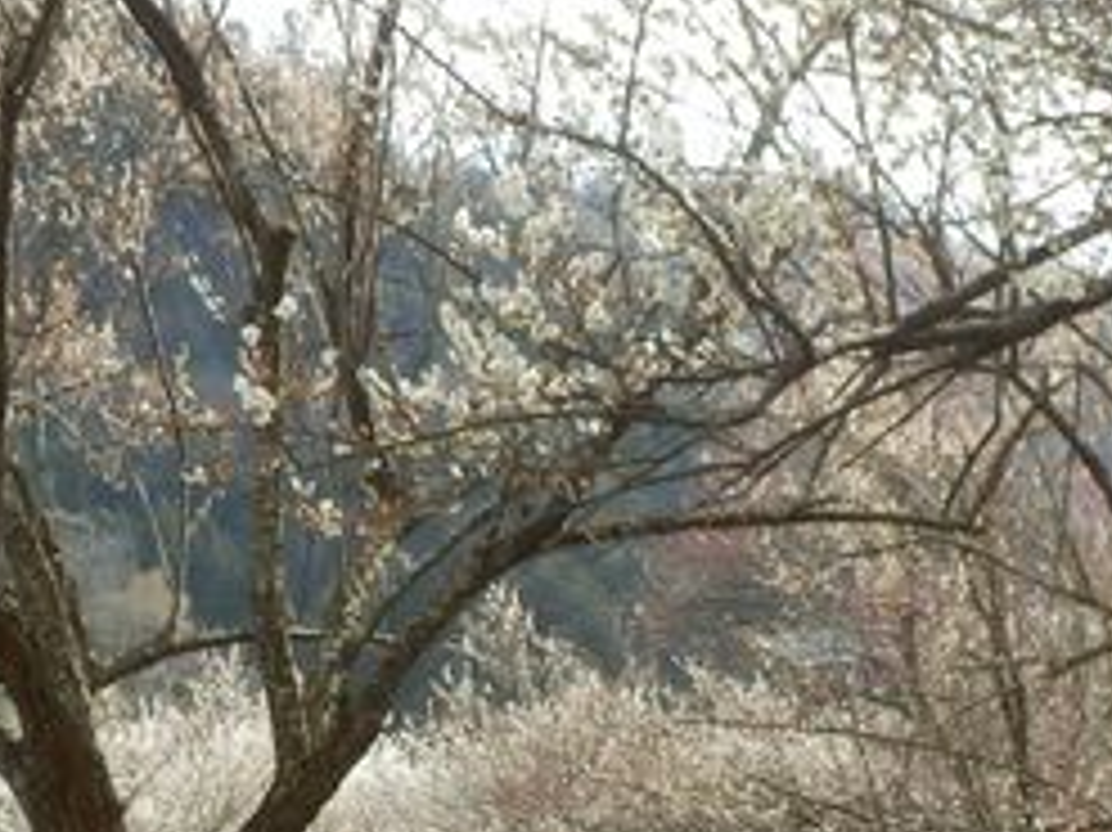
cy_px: 958
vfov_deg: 12.1
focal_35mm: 120
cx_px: 666
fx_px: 3853
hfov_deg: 16.4
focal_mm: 6.6
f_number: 3.9
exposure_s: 1/250
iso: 80
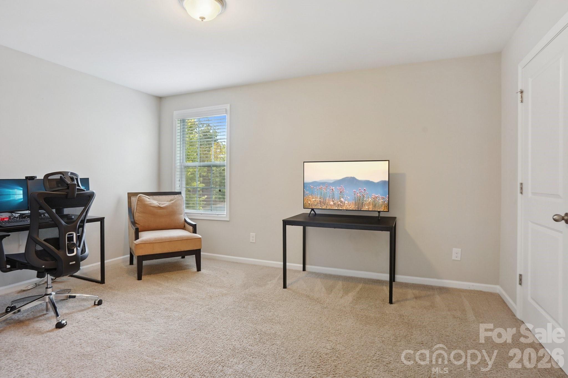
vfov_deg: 67.4
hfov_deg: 90.0
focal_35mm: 18
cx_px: 284
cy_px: 189
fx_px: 284
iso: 400
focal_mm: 18
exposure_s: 1/10
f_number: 8
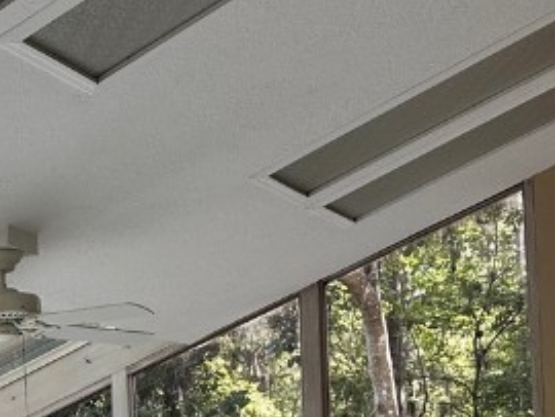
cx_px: -4
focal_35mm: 91
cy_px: 522
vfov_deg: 15.6
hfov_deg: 20.8
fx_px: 1460
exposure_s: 1/121
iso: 64
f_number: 1.78
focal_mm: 6.86
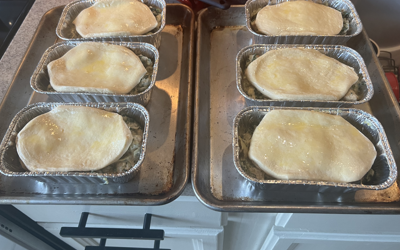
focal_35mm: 28
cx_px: 197
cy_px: 105
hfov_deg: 66.5
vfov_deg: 44.4
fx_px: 305
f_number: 1.5
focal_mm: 5.7
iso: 160
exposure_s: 1/60
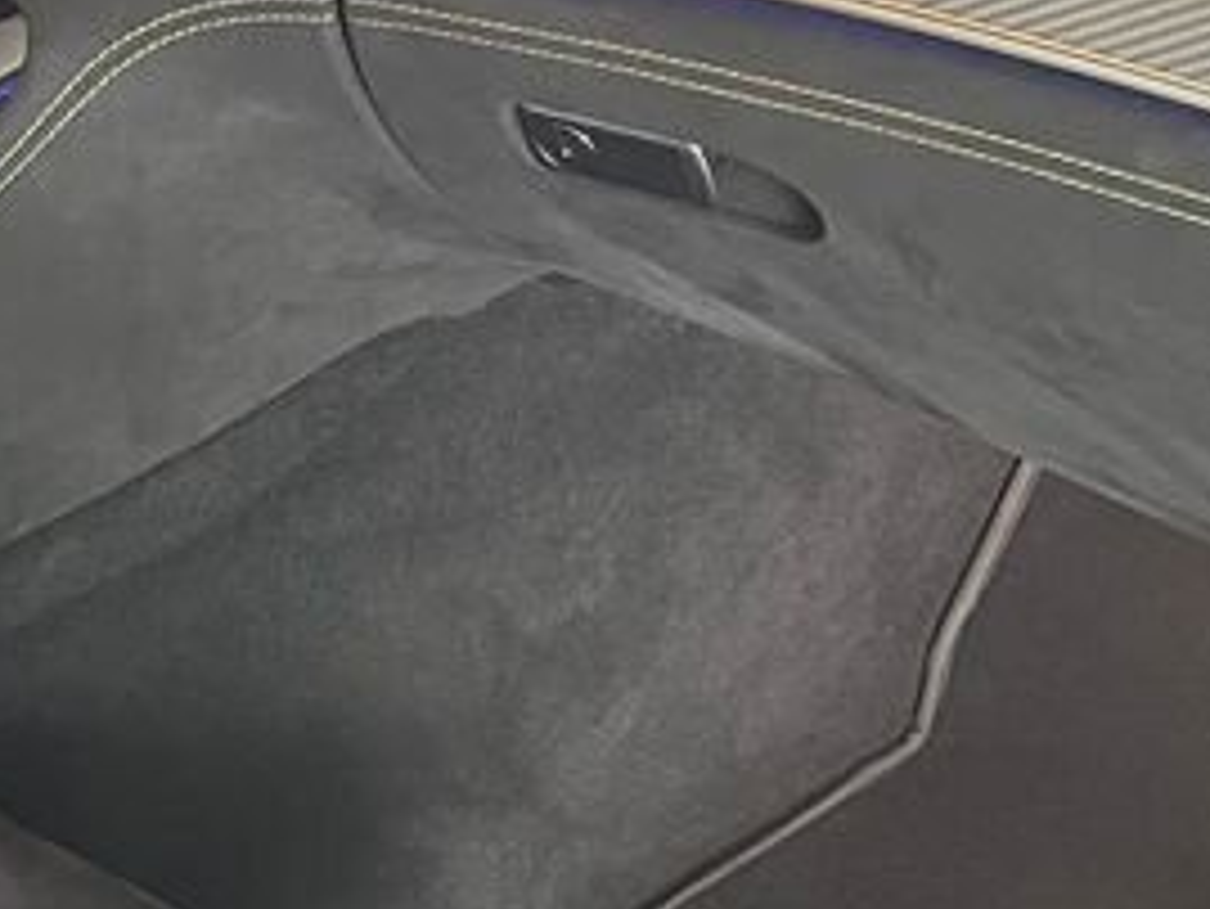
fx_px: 3462
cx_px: 234
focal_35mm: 99
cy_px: 338
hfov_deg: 19.6
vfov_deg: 14.9
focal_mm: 5.1
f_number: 1.6
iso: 500
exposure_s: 1/40
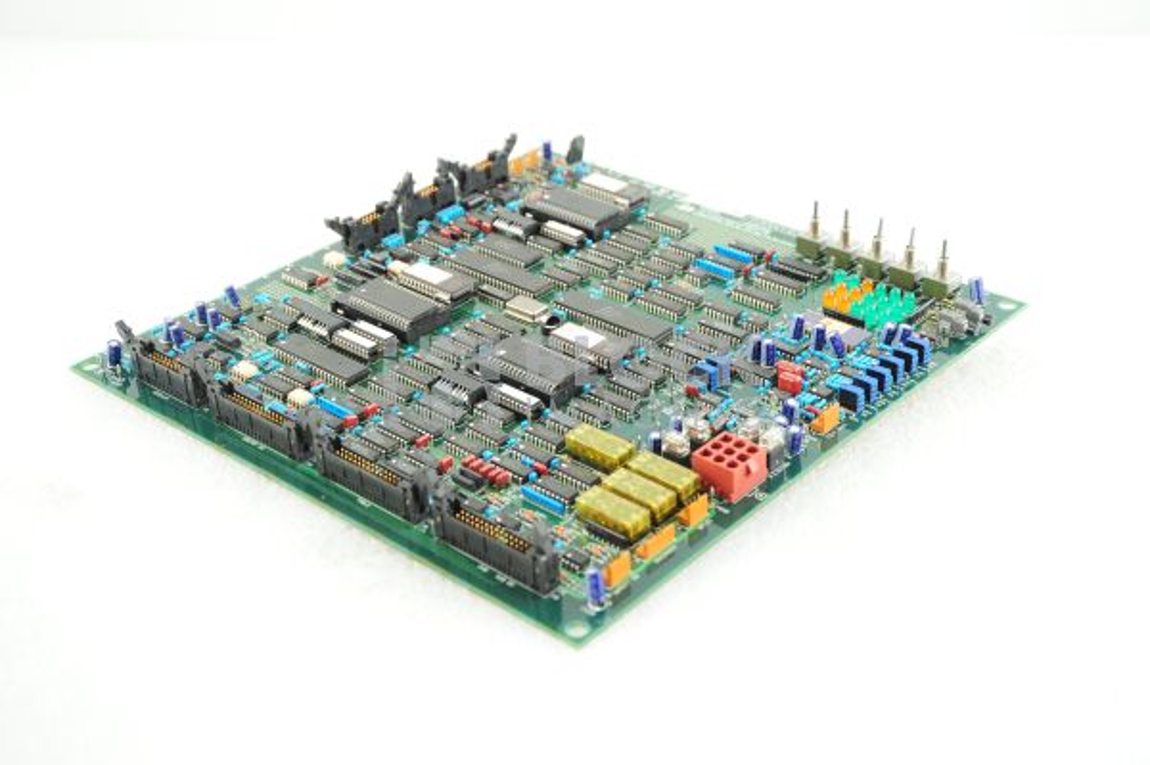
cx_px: 575
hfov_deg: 36.3
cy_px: 382
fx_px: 1755
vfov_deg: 24.6
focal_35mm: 55
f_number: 7.1
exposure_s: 1/125
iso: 1600
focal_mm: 55
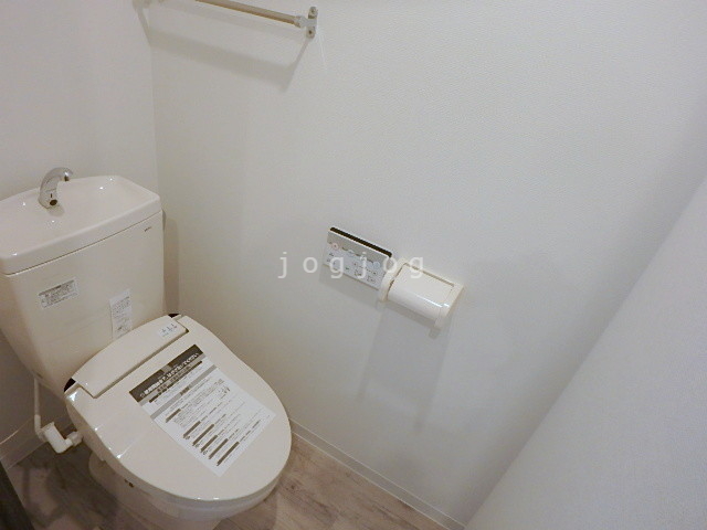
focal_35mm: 21
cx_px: 354
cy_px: 265
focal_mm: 3.7
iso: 200
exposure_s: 1/30
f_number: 3.5
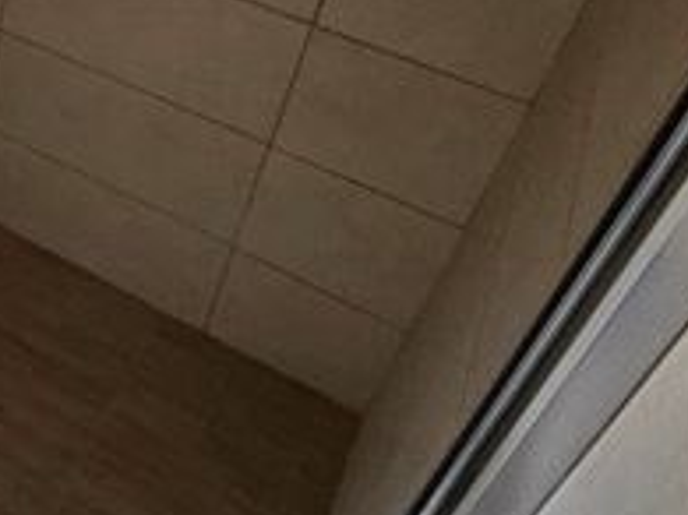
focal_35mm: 47
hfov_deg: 33.1
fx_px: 934
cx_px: -136
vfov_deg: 28.1
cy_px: -53
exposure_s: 1/33.3
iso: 640
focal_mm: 2.2
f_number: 2.2
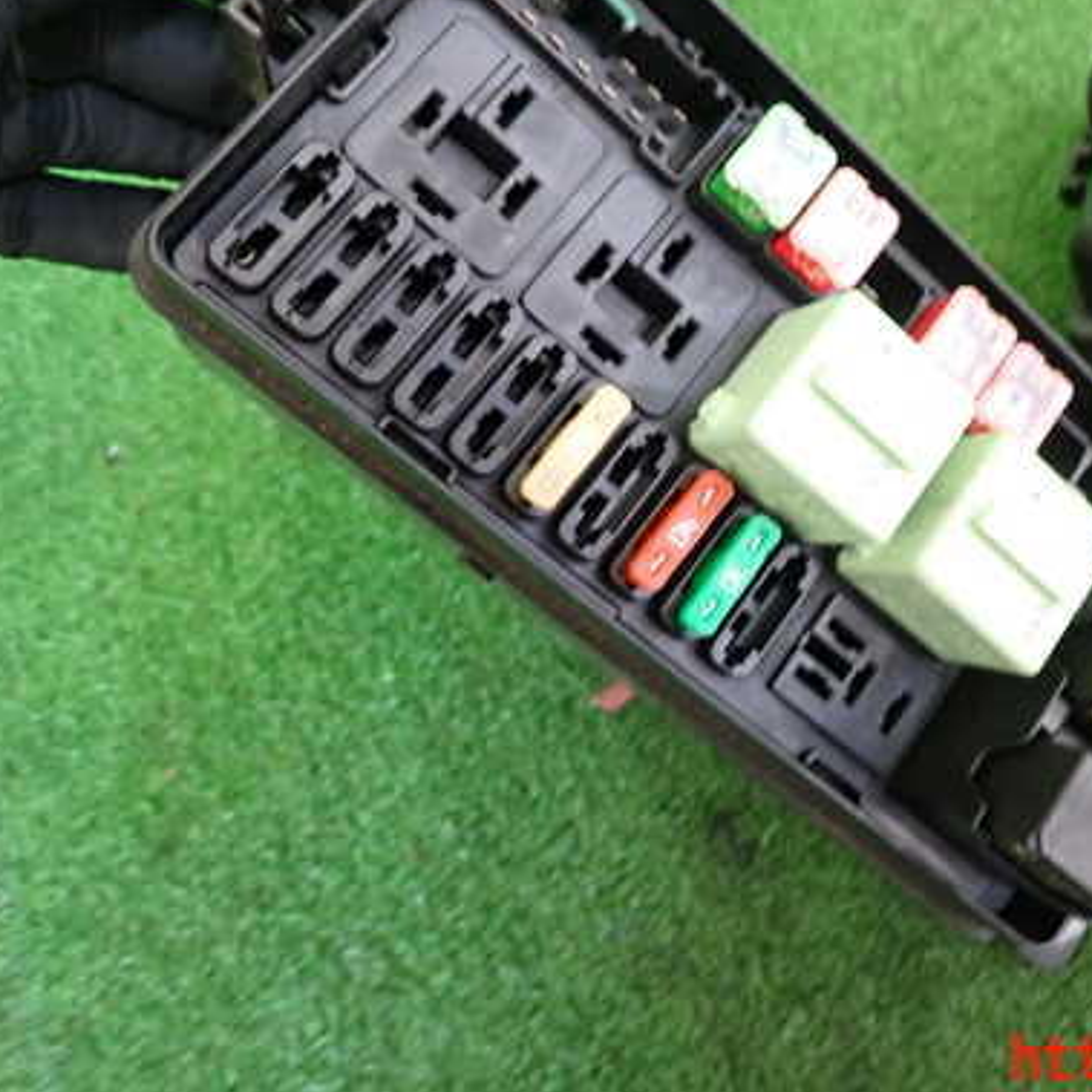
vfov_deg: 47.0
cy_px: 449
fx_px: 1249
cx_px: 798
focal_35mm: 35
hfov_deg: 45.8
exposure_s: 1/30
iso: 320
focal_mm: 4.5
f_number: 2
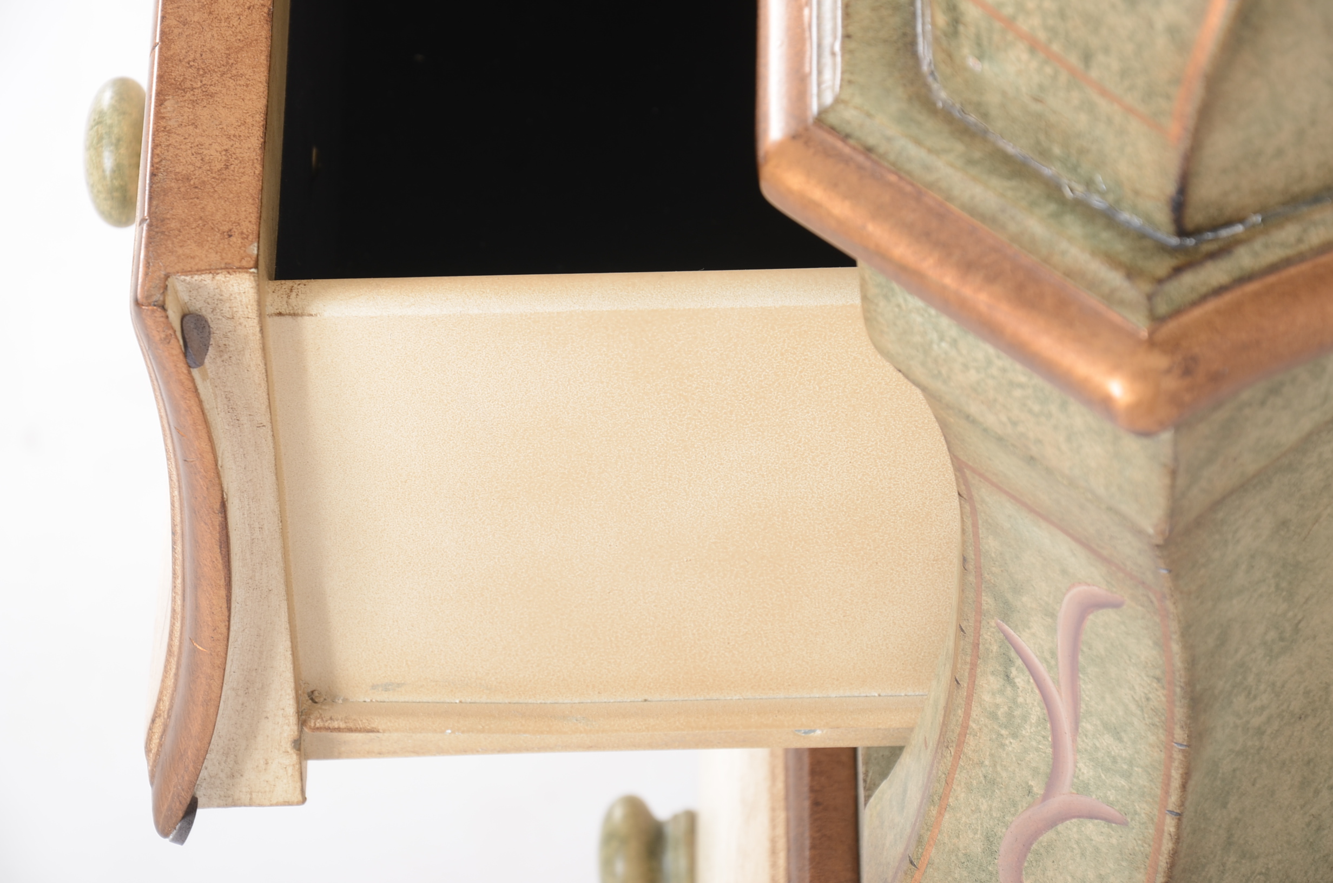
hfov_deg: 13.1
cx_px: 666
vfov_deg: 8.7
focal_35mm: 158
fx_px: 5820
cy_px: 442
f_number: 9
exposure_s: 1/160
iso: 100
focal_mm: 105
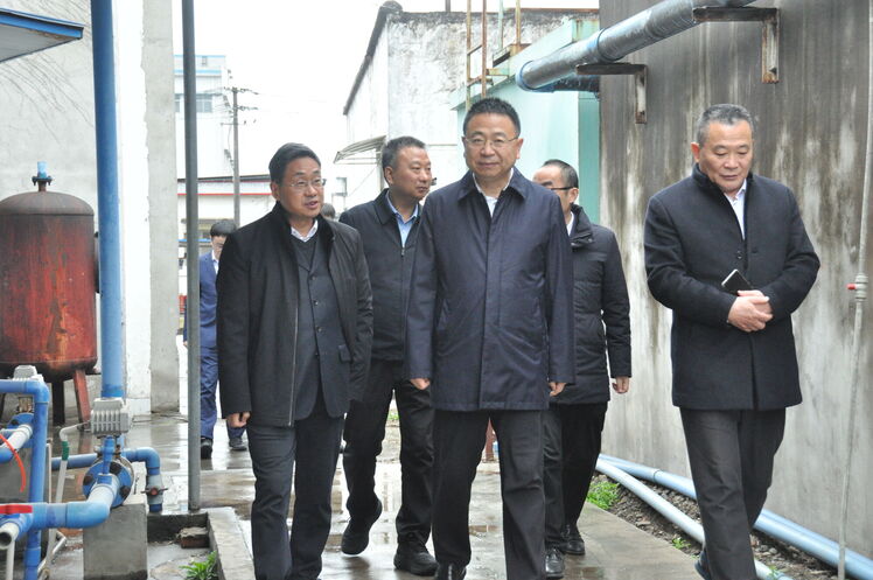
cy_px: 290
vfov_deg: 19.7
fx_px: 1671
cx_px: 436
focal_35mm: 69
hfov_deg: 29.3
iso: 1250
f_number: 7.1
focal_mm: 46
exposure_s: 1/160
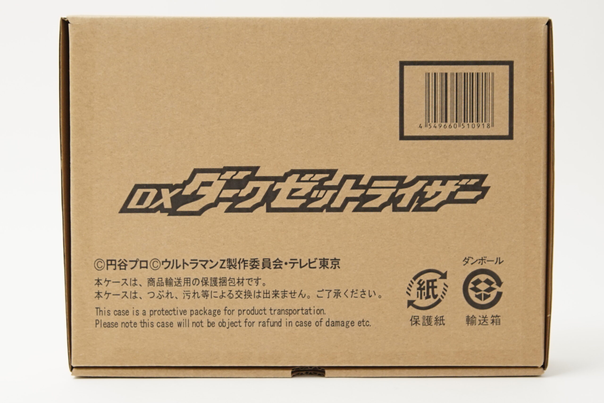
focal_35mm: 67
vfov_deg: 20.3
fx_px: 1124
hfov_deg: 30.1
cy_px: 202
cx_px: 302
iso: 1000
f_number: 5
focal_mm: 45
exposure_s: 1/60
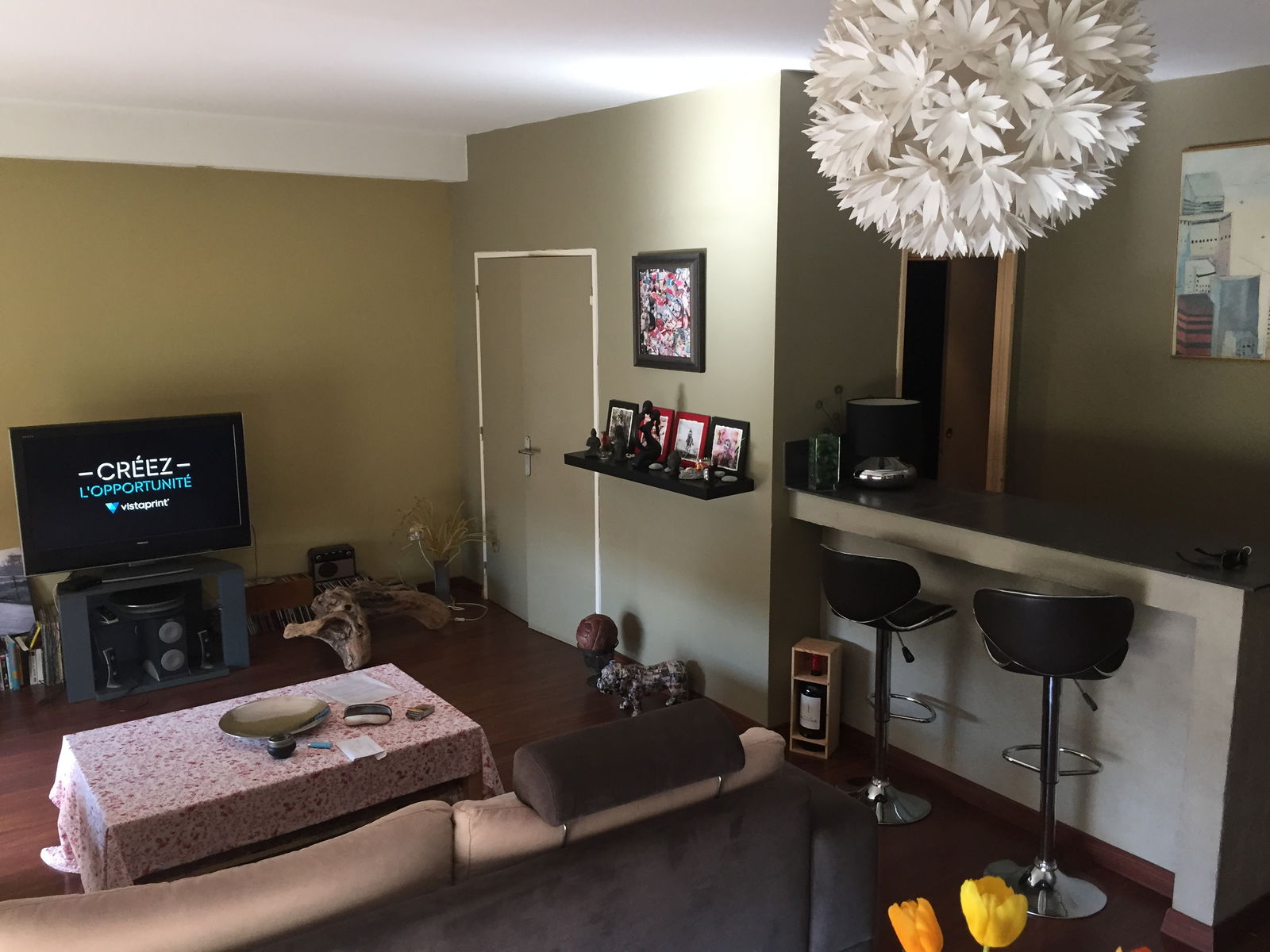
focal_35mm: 29
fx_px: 1064
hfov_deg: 61.7
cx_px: 635
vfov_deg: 48.2
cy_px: 476
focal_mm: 4.15
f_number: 2.2
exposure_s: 1/33
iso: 80
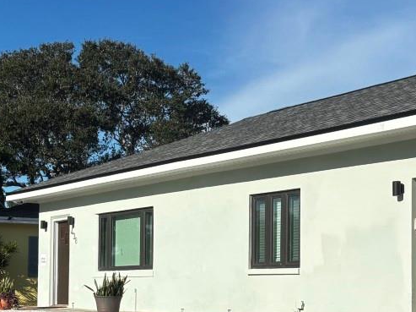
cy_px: 249
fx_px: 913
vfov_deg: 19.2
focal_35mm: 76
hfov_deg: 25.7
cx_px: 192
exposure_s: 1/4425
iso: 50
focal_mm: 5.96
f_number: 1.6
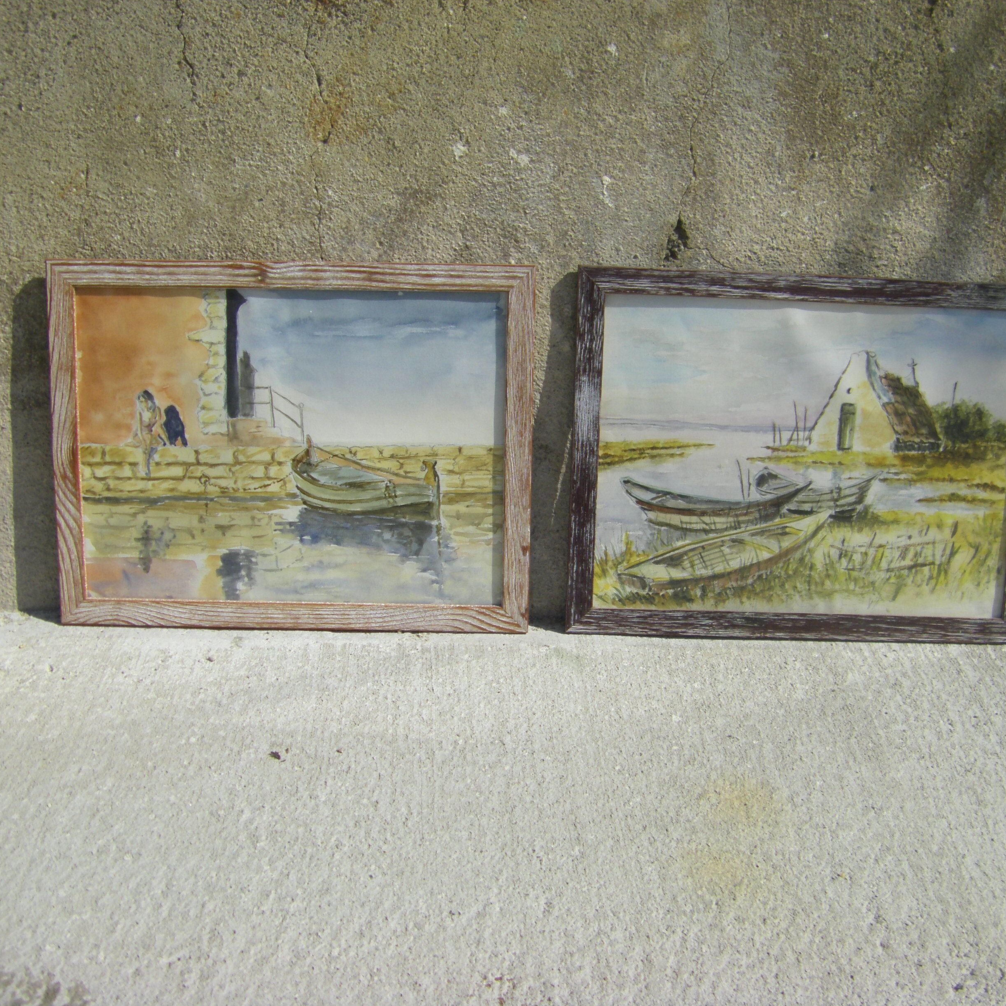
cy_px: 503
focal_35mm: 45
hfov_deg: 37.5
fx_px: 1480
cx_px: 574
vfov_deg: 37.6
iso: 64
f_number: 7
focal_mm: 6.3
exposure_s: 1/400
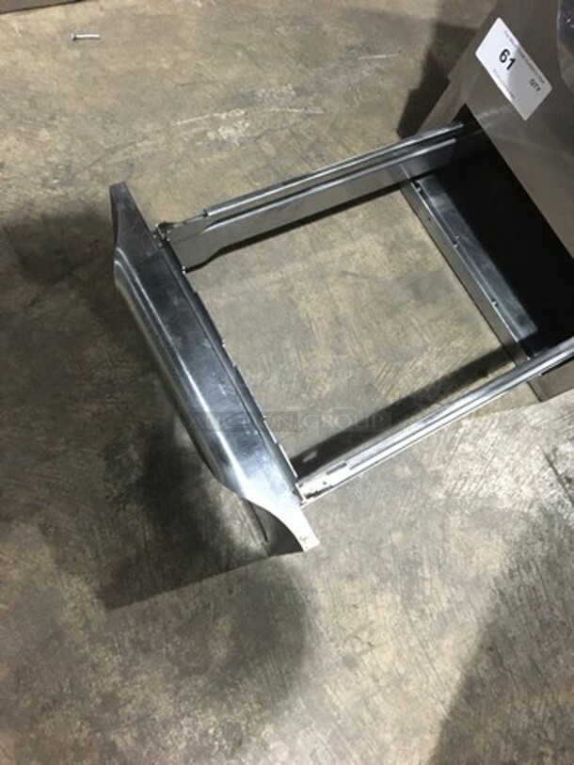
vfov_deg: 61.7
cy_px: 382
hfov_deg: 48.2
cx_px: 287
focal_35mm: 29
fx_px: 641
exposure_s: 1/15
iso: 250
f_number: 2.2
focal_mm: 4.15
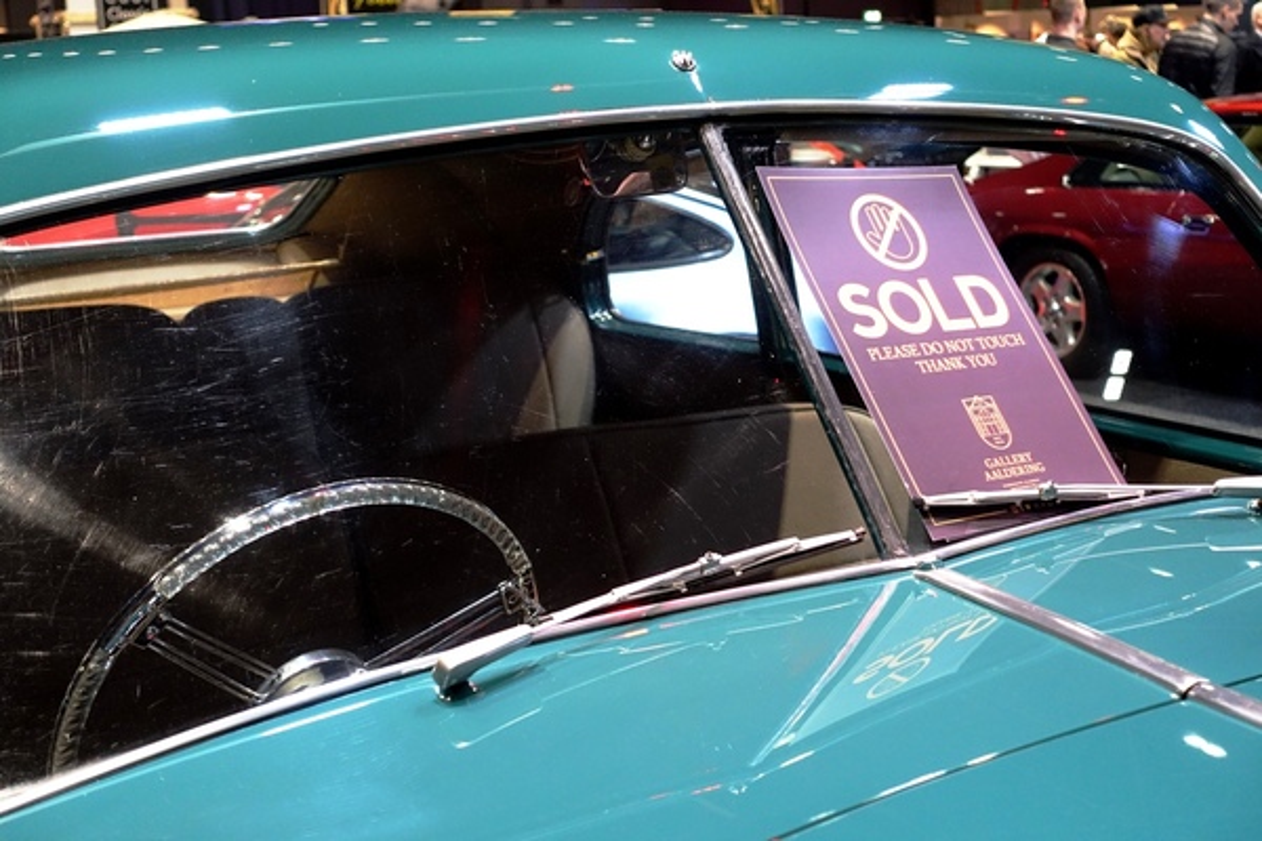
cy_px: 420
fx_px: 1718
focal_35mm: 49
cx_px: 631
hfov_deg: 40.3
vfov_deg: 27.5
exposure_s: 1/60
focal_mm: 17.9
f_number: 2.8
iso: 1000
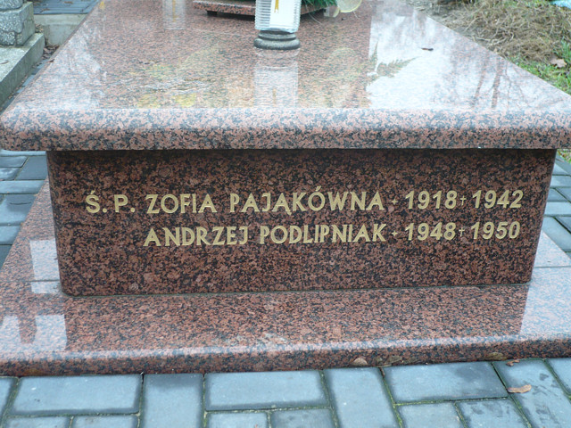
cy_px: 214
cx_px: 286
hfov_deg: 42.1
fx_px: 742
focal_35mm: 45
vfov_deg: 32.2
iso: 100
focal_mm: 7.5
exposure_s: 1/40
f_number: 3.2
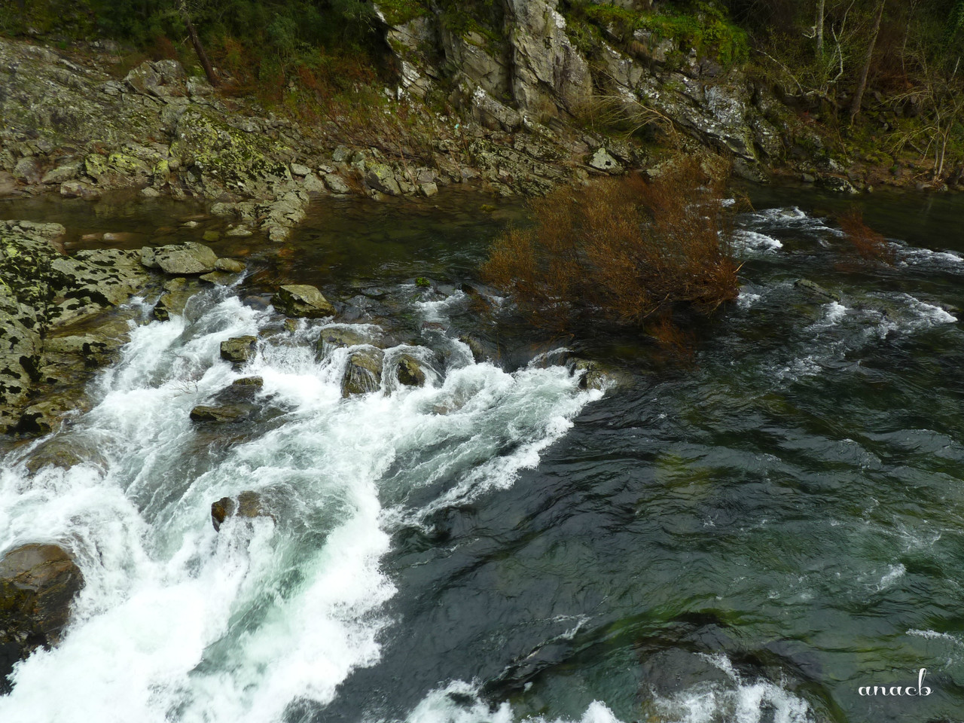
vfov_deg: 51.4
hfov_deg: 65.3
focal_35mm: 27
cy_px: 362
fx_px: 752
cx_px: 482
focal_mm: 4.8
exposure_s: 1/125
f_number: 4
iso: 80
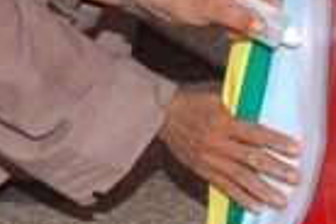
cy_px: -39
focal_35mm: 125
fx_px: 1167
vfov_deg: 10.8
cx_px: 170
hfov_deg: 16.4
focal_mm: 18
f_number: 7.1
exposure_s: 1/200
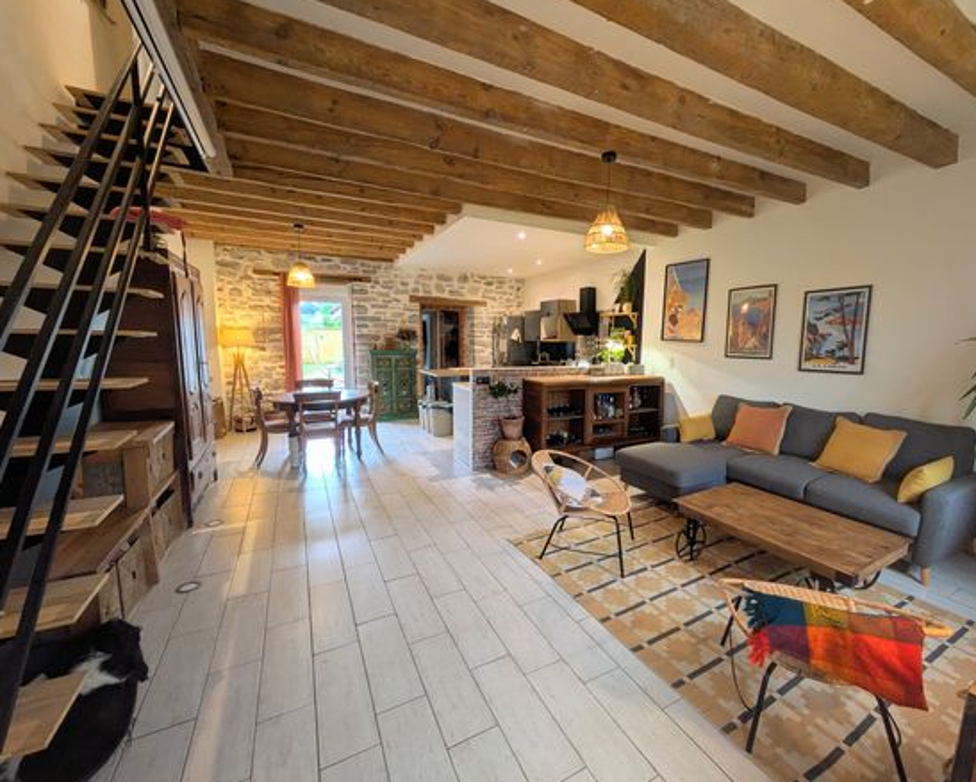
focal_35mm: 15
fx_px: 433
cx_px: 533
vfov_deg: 84.1
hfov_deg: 96.5
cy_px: 395
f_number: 2.2
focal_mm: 1.83
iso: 125
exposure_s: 1/33.3
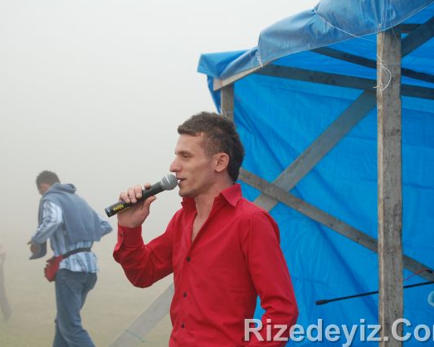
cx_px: 195
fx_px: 1215
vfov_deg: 16.3
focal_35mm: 95
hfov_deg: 20.2
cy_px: 174
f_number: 7.1
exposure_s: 1/200
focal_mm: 55
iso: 200
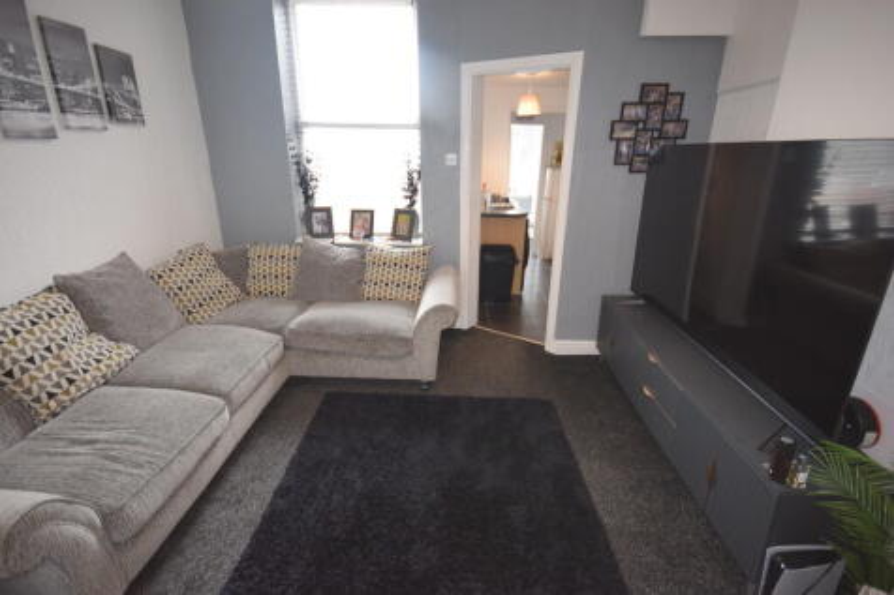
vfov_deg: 72.0
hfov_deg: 95.0
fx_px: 410
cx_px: 447
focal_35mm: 16
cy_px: 298
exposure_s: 1/60
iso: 1000
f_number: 4.2
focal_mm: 11
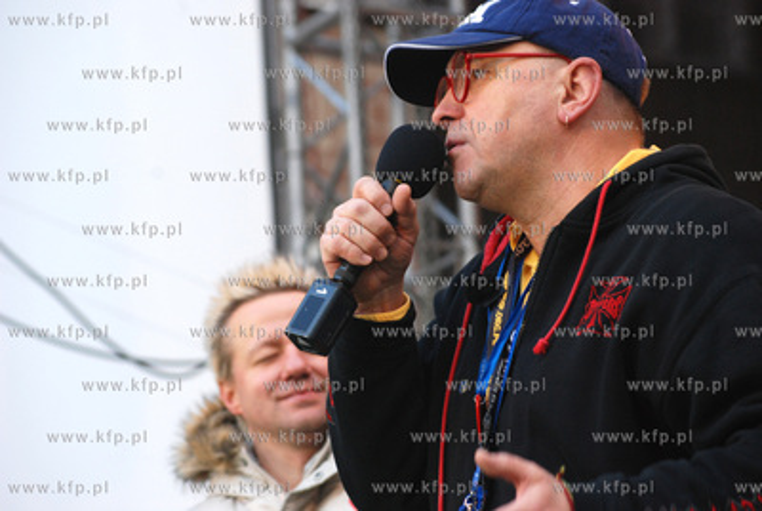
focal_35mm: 168
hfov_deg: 12.2
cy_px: 256
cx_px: 381
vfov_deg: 8.2
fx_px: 3561
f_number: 5.6
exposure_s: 1/160
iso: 500
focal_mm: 112
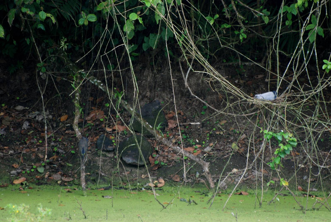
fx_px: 4142
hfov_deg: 4.6
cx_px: 166
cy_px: 111
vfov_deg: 3.1
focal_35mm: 450
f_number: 5.6
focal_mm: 300
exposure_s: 1/160
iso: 400
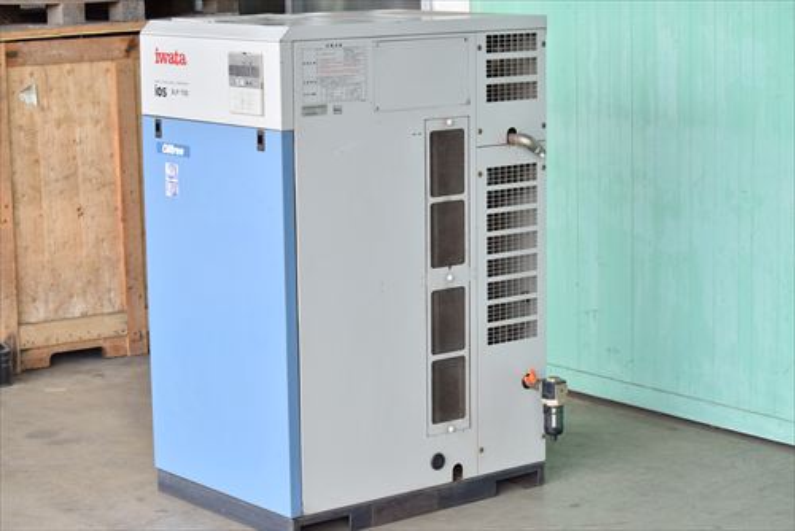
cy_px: 266
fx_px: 1823
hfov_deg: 24.6
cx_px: 398
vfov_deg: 16.6
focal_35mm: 82
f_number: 6.3
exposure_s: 1/320
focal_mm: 55
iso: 1250
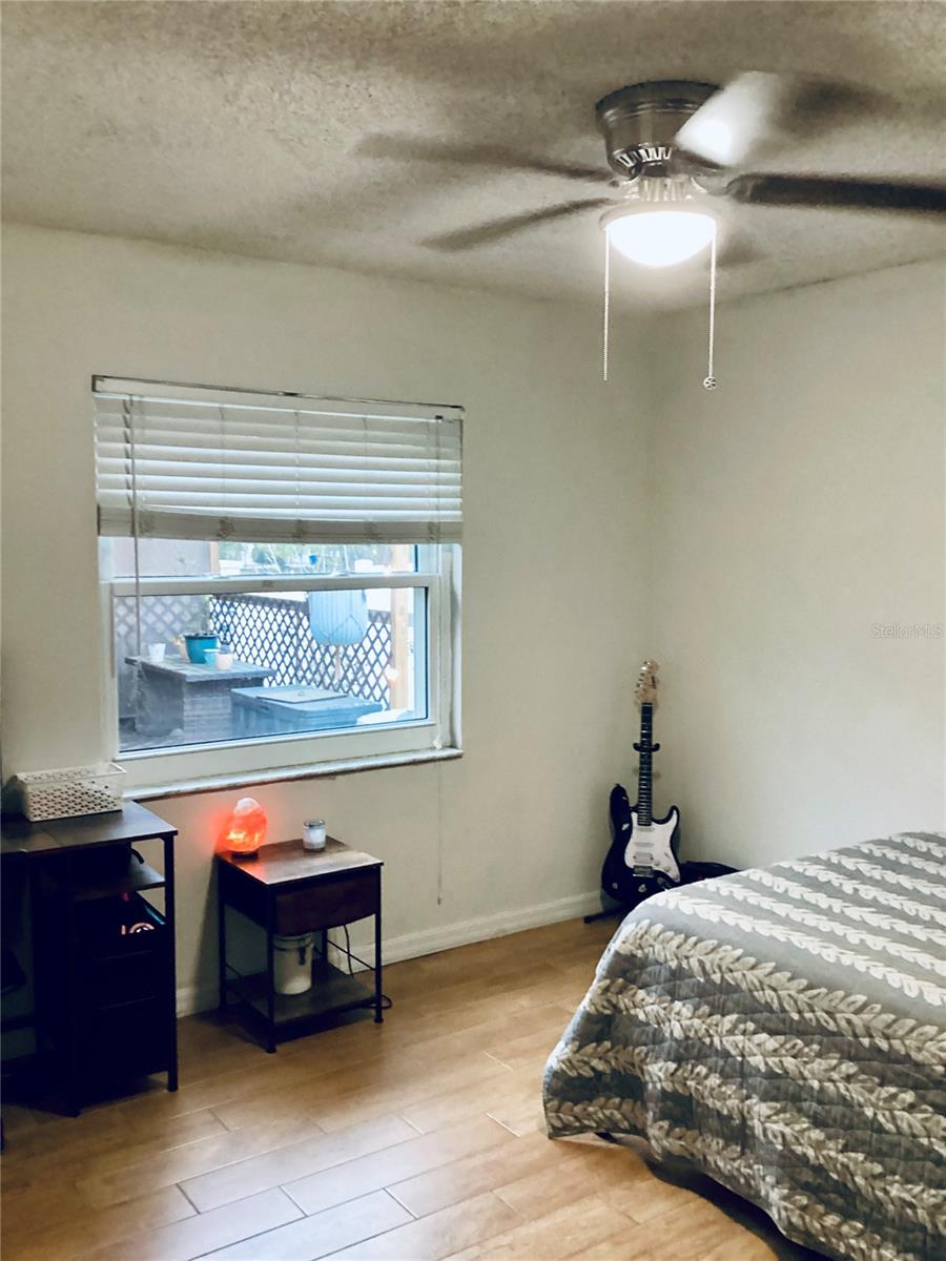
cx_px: 473
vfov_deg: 58.4
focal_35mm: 31
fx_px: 1130
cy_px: 630
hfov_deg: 45.4
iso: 640
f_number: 2.4
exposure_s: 1/25
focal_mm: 3.3
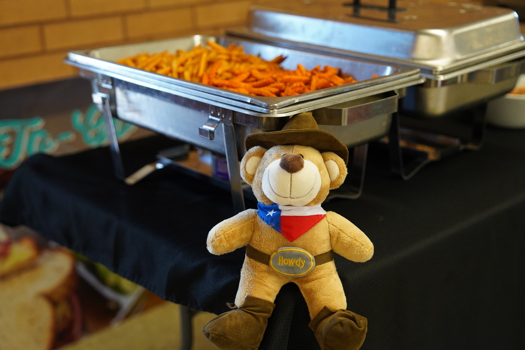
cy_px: 175
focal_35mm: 53
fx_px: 773
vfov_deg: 25.5
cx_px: 262
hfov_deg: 37.5
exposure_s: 1/160
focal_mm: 53
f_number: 2.8
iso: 2500
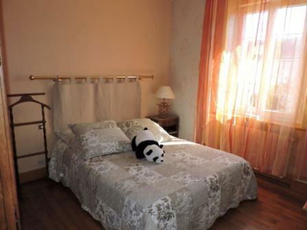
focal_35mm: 24
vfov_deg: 56.8
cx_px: 154
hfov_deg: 71.6
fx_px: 213
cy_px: 115
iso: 100
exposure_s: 1/80
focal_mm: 4.3
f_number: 3
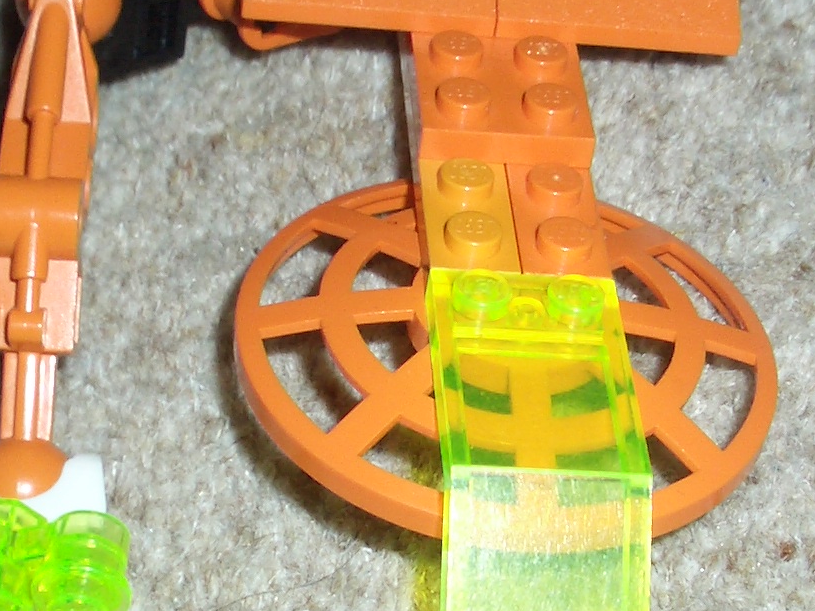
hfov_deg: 19.8
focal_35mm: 99
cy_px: 341
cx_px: 493
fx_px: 2331
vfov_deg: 14.9
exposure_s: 1/60
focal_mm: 5.8
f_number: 4.3
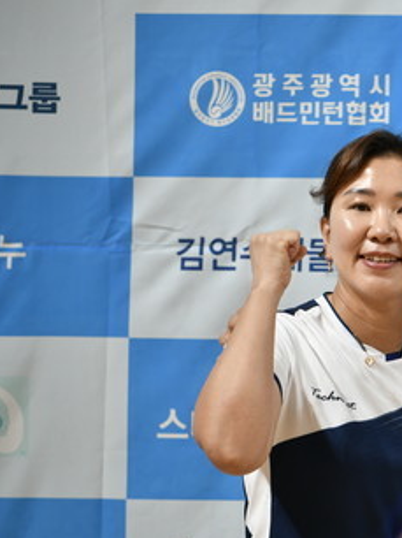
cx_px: 497
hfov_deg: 12.3
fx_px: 1814
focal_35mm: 117
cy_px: 322
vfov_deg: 16.8
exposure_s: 1/100
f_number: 2.8
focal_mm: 62
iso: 250
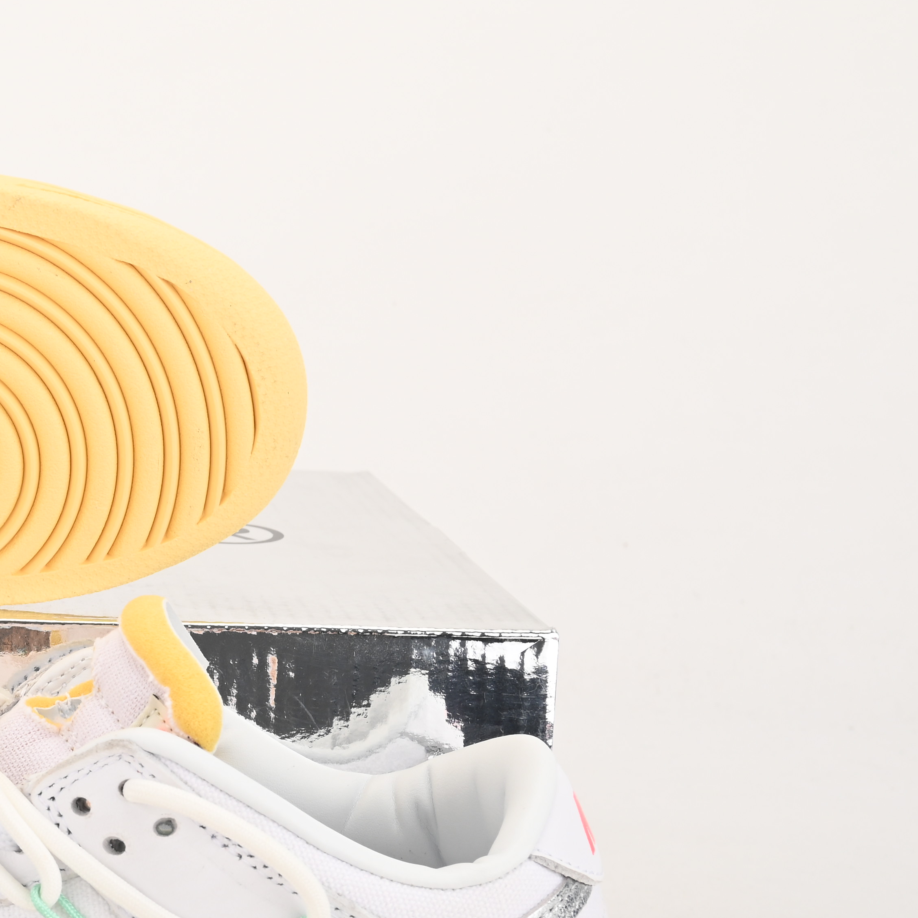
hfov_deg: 19.5
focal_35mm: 84
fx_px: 2520
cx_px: -176
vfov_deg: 20.5
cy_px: 640
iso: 100
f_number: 13
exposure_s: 1/200
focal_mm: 37
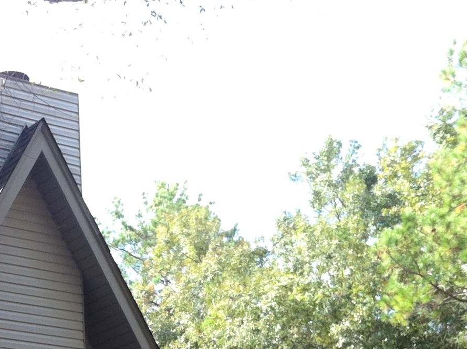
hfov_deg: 18.4
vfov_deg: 13.8
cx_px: -80
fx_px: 1374
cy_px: 492
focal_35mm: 102
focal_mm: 3.85
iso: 80
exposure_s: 1/155
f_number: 2.8
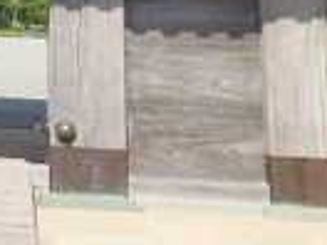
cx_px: -131
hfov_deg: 21.0
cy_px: -129
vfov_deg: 16.3
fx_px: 775
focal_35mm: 82
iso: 160
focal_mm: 4.3
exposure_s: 1/500
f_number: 4
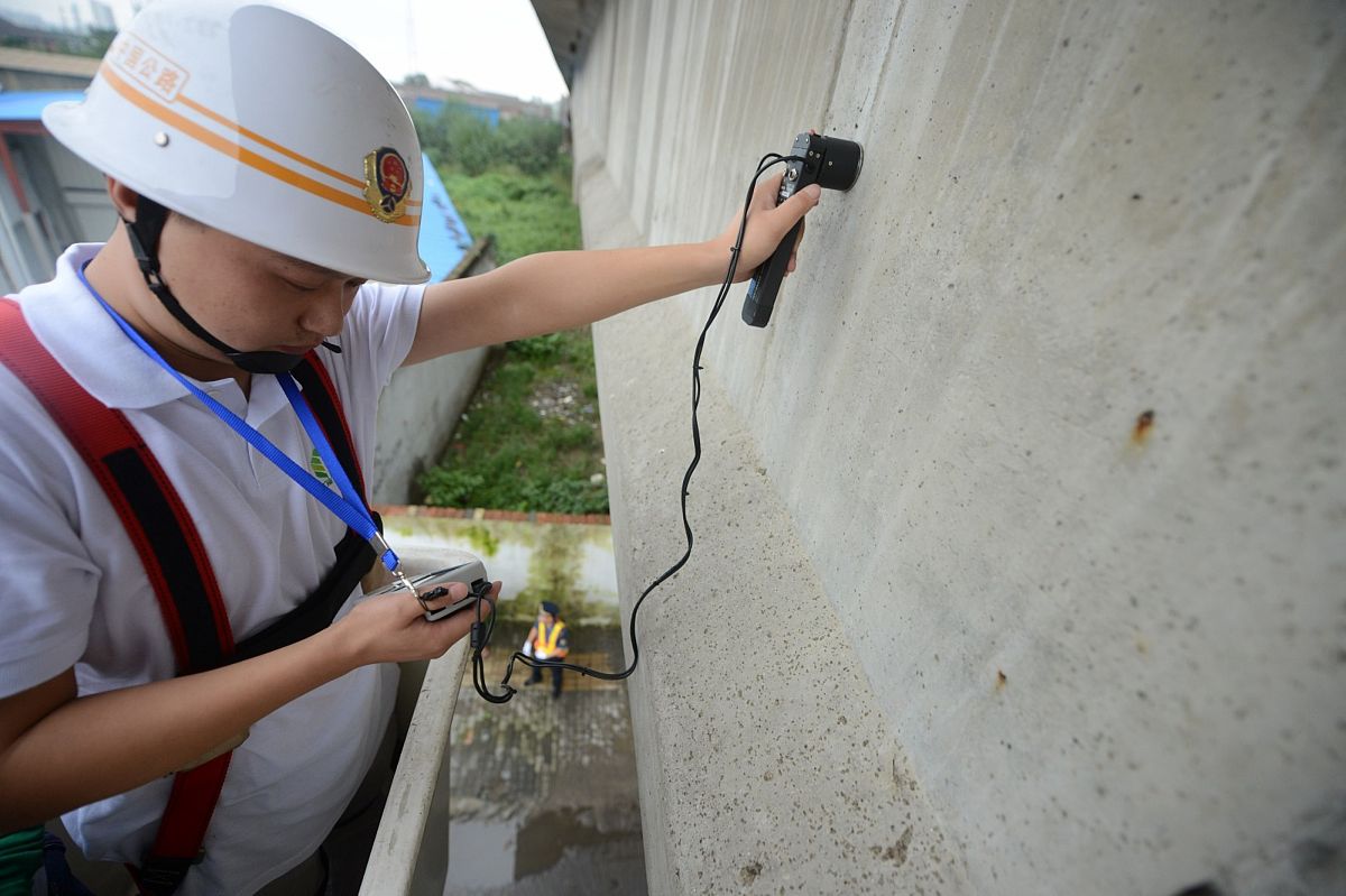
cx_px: 673
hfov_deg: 104.3
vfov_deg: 81.2
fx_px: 523
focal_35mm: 14
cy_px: 448
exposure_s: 1/1250
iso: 800
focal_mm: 14
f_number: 2.8
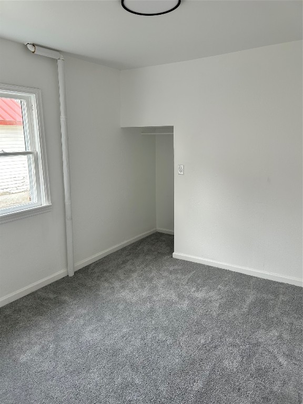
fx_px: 303
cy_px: 202
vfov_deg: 67.3
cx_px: 152
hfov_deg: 53.1
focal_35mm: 26
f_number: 1.5
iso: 50
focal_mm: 5.7
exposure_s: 1/164
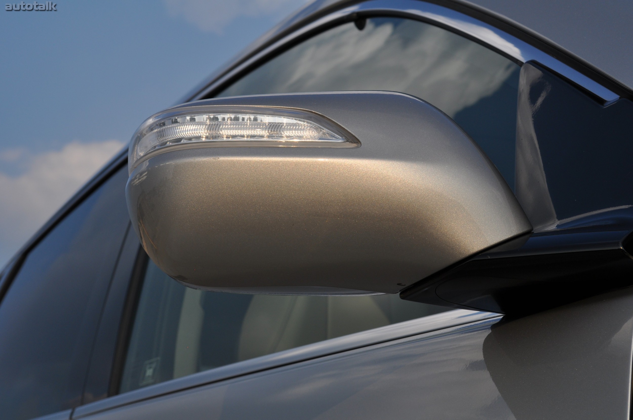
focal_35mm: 82
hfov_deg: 24.6
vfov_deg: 16.5
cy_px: 210
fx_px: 1449
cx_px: 316
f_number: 11
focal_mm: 55
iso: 200
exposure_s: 1/500
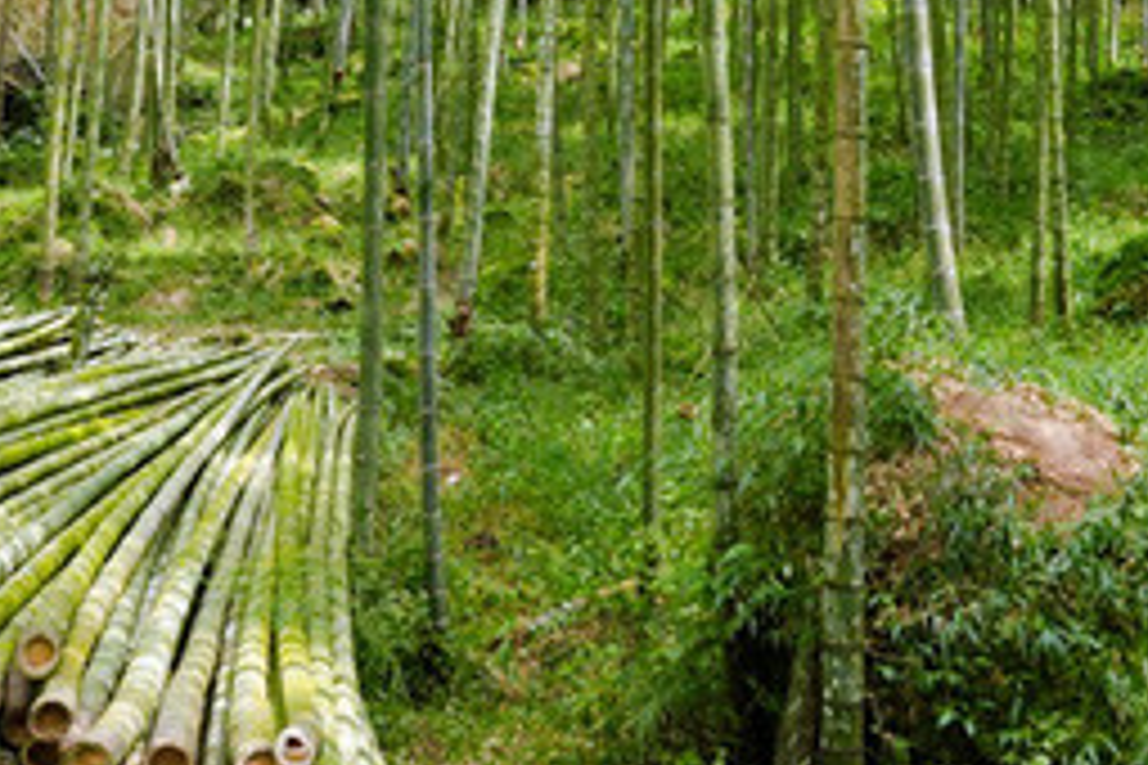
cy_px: -248
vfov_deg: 16.1
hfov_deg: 25.1
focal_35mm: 80
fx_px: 2551
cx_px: 828
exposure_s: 1/200
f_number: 8
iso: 320
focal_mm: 24
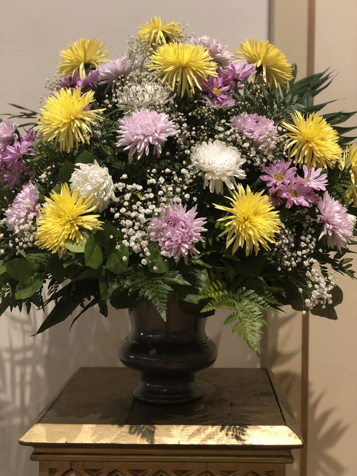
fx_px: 715
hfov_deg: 28.0
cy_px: 238
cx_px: 178
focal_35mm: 52
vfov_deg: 36.8
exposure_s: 1/24
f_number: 2.4
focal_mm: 6
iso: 160
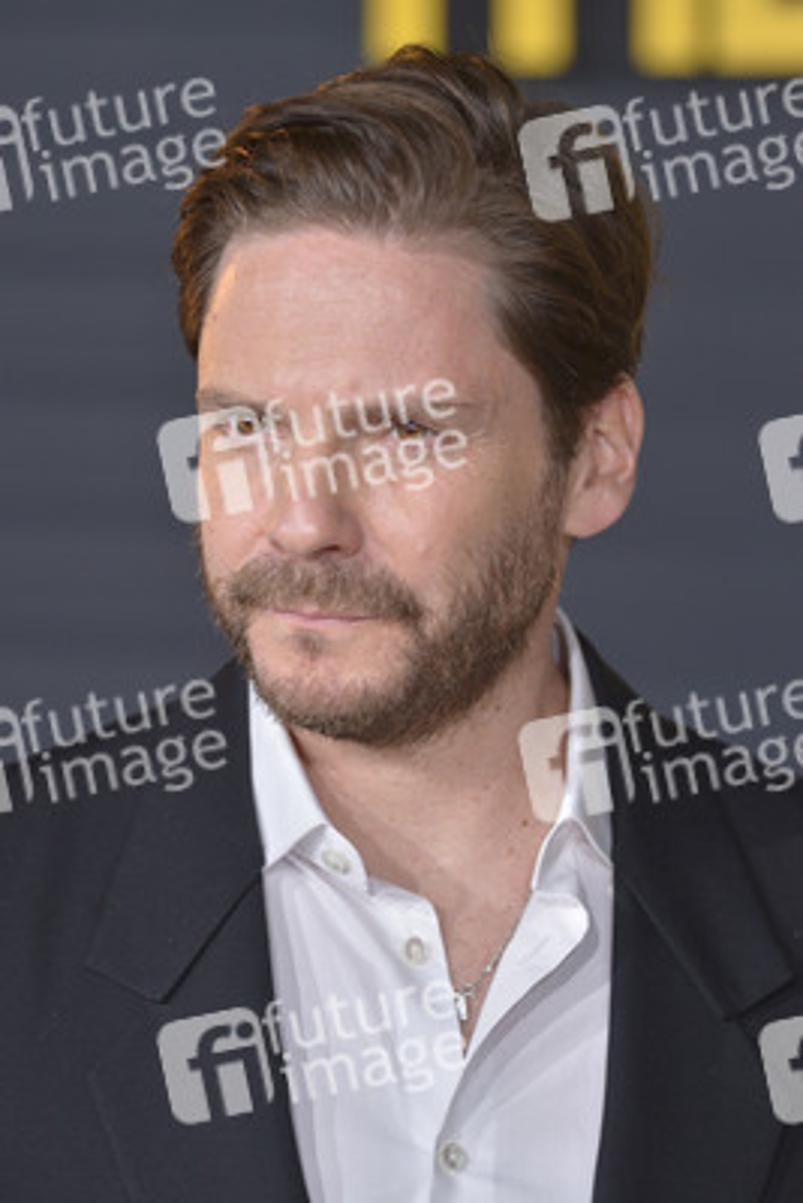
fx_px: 10028
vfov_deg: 6.9
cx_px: 402
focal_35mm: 300
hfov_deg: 4.6
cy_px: 602
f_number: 5.6
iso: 400
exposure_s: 1/500
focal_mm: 300
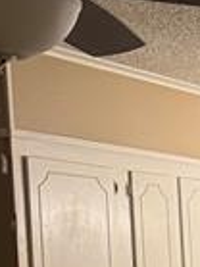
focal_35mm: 133
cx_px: 544
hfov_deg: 9.4
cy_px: 378
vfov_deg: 14.1
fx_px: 1026
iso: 250
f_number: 1.78
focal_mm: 6.76
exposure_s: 1/60
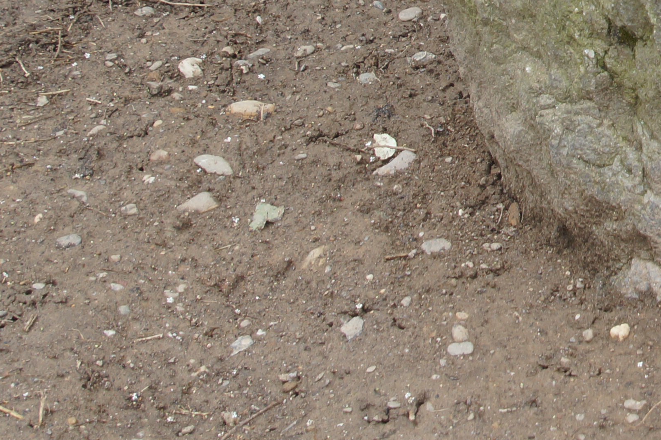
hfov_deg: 11.8
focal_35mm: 168
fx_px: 3084
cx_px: 955
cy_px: -264
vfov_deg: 8.0
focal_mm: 30
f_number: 4.5
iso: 100
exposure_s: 1/80
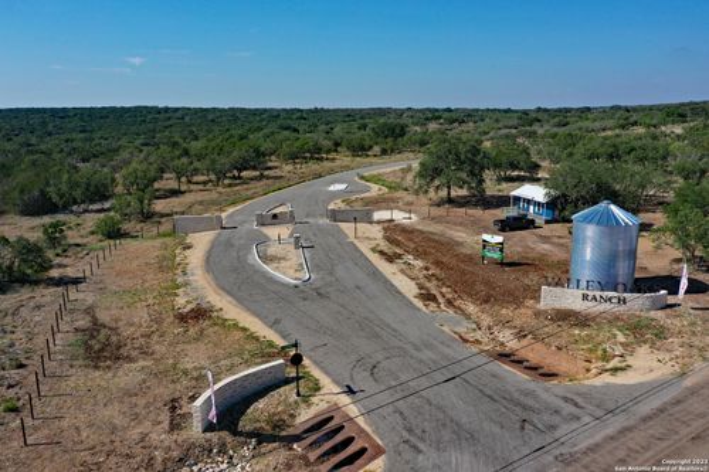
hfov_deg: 65.5
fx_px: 551
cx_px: 354
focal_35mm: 28
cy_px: 236
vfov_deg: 46.4
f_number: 6.3
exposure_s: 1/500
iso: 100
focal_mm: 10.26
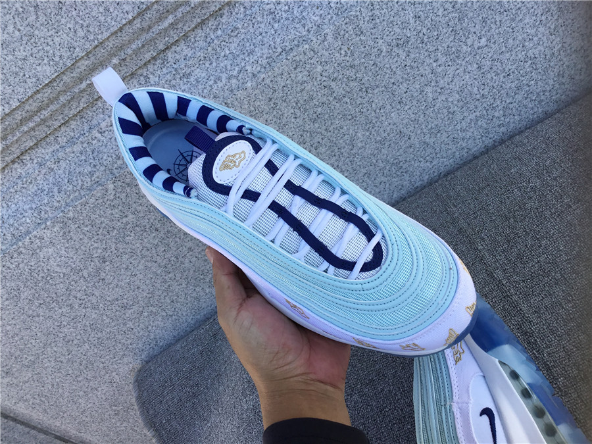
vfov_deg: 45.4
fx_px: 530
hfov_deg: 58.4
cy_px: 222
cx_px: 296
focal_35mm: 31
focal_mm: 3.3
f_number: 2.4
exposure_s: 1/455
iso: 25
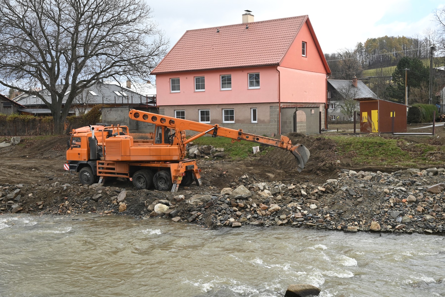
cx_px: 222
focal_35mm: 38
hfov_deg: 50.7
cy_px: 148
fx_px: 470
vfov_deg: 35.1
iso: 1000
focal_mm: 38
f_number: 8
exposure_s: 1/125
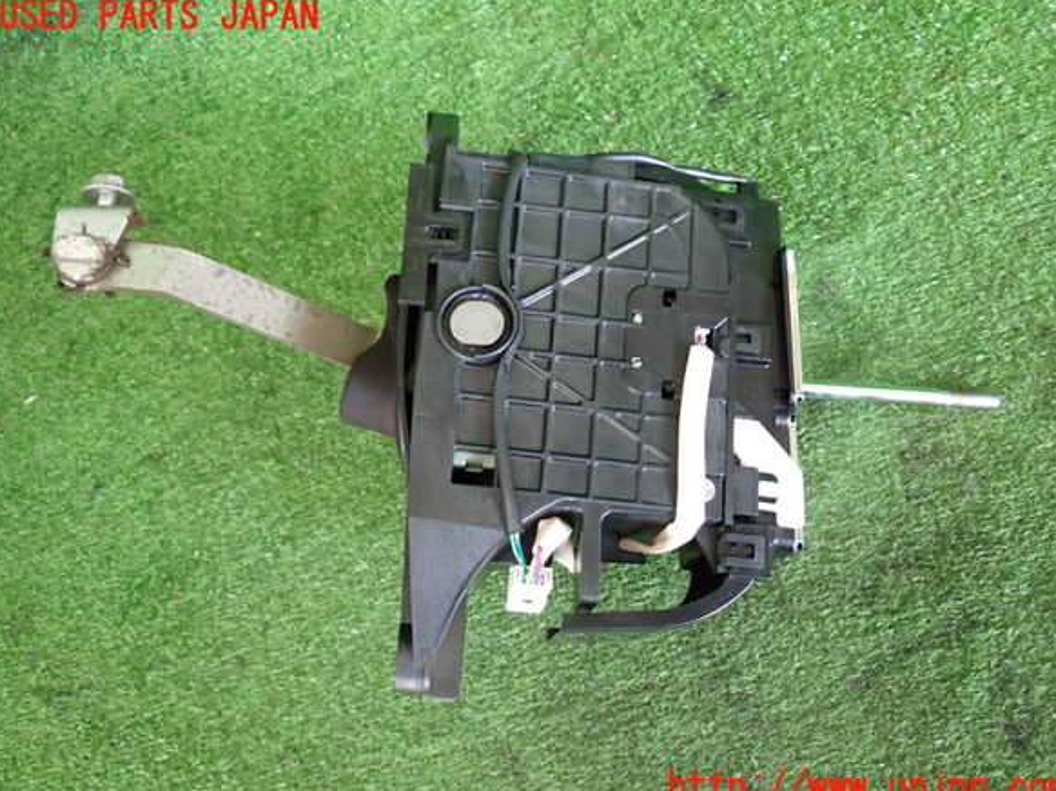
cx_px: 533
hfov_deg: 55.4
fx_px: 1006
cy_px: 403
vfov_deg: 42.9
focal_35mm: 33
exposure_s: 1/50
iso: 500
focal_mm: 5.79
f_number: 2.4
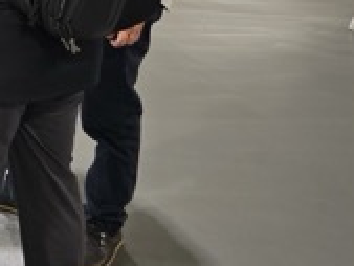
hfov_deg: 18.4
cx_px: -251
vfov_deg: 15.8
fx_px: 890
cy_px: -119
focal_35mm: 87
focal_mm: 6.3
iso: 250
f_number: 1.7
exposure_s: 1/100
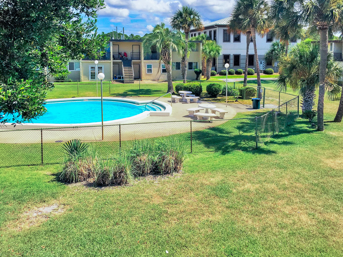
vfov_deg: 48.2
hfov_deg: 61.7
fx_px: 287
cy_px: 128
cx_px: 172
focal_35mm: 29
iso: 32
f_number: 2.2
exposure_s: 1/3049
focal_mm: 4.15
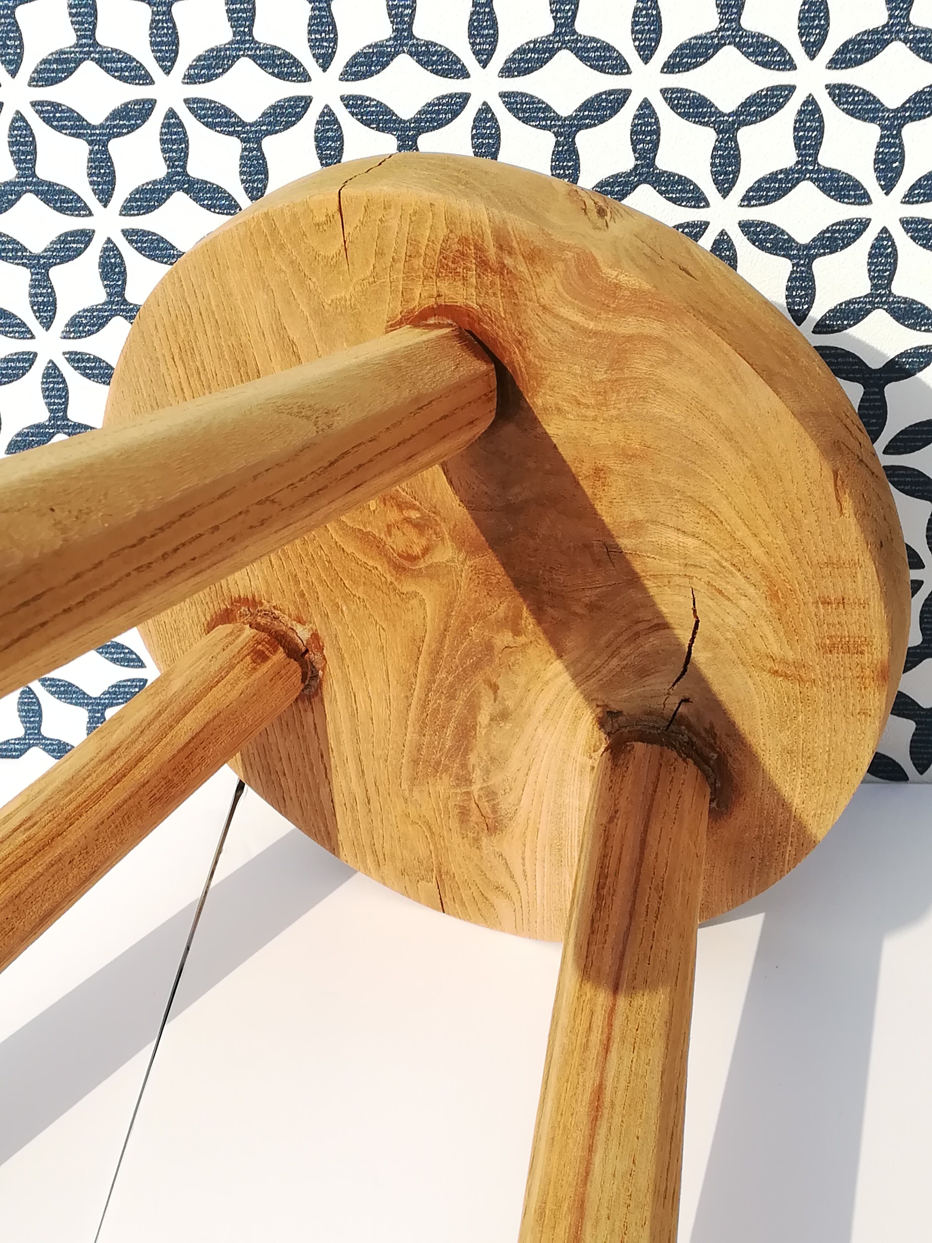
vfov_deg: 40.4
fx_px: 1687
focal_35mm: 47
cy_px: 622
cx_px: 466
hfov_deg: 30.9
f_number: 2.2
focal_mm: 3.83
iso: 50
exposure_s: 1/1127
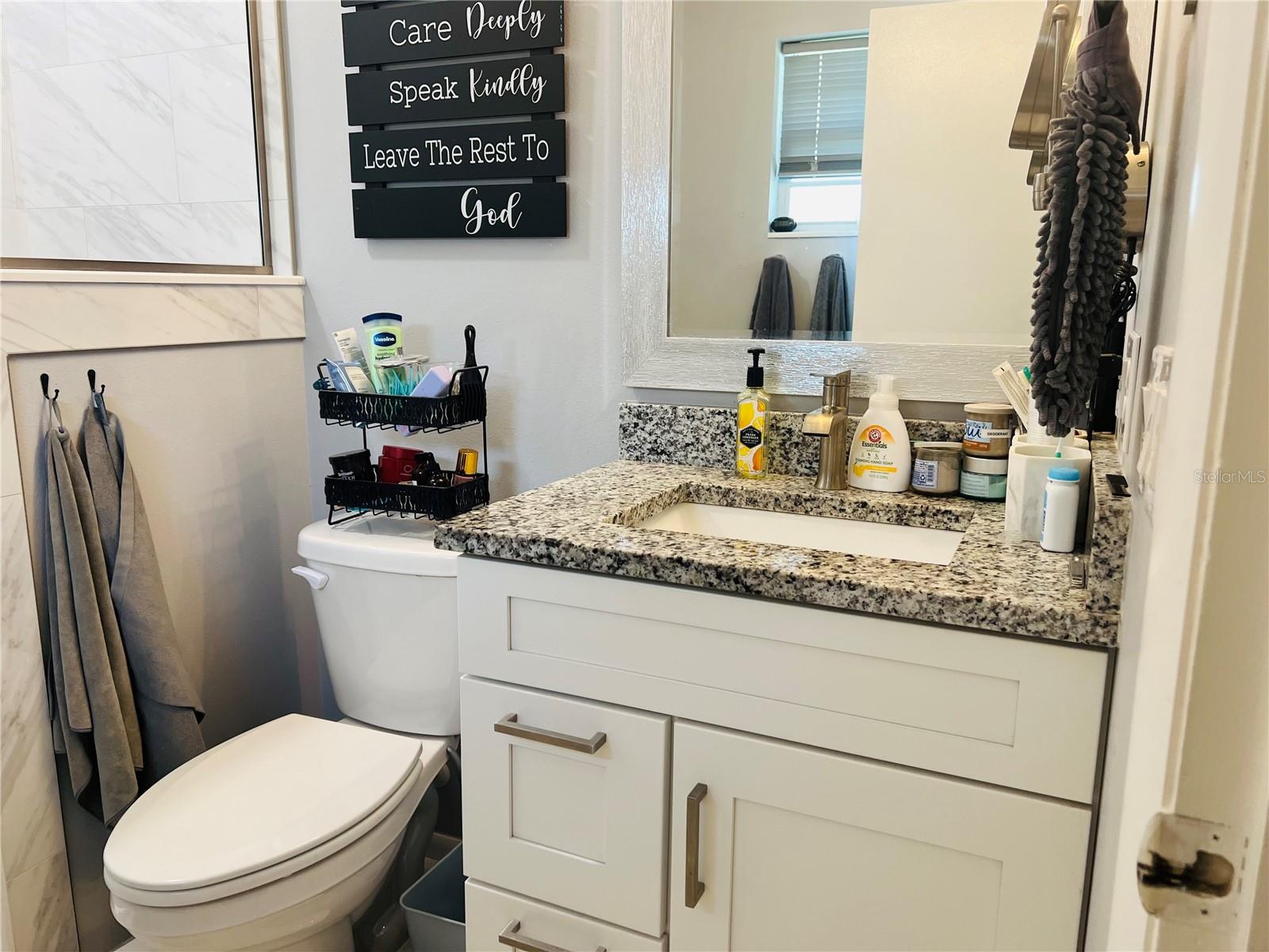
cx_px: 634
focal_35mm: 26
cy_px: 476
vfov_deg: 53.1
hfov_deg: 67.3
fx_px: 953
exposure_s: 1/120
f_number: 1.5
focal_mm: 5.7
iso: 125
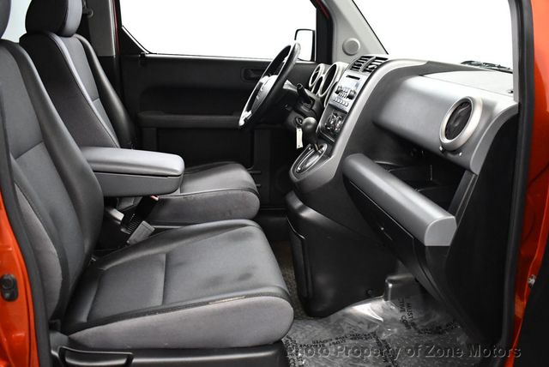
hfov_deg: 53.1
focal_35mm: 36
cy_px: 184
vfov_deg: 36.9
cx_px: 274
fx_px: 549
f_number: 3.5
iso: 3200
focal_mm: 18
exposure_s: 1/100
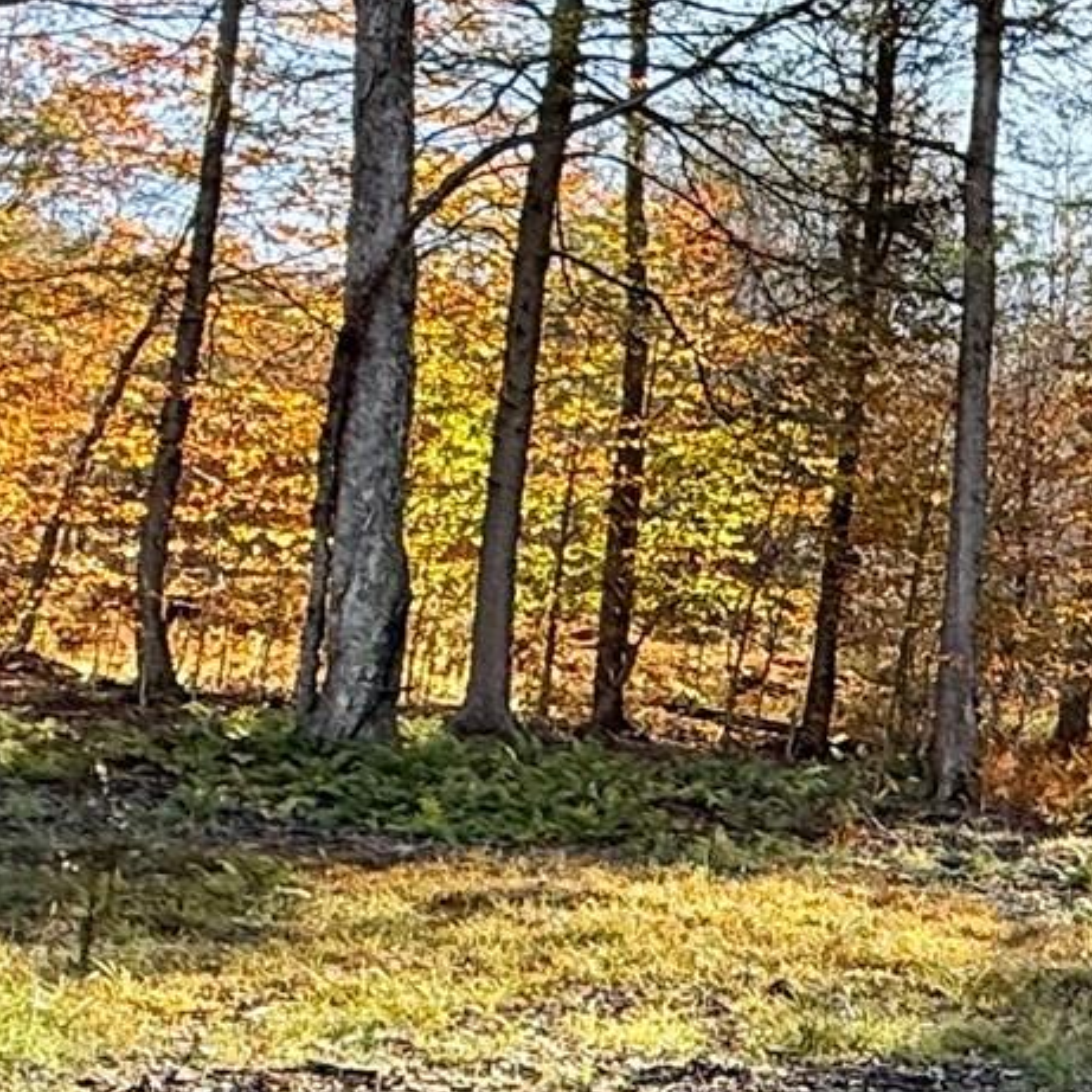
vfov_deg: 31.1
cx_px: 1981
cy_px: 551
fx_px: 1963
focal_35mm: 55
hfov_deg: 20.9
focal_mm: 2.22
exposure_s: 1/308
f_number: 2.2
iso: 64
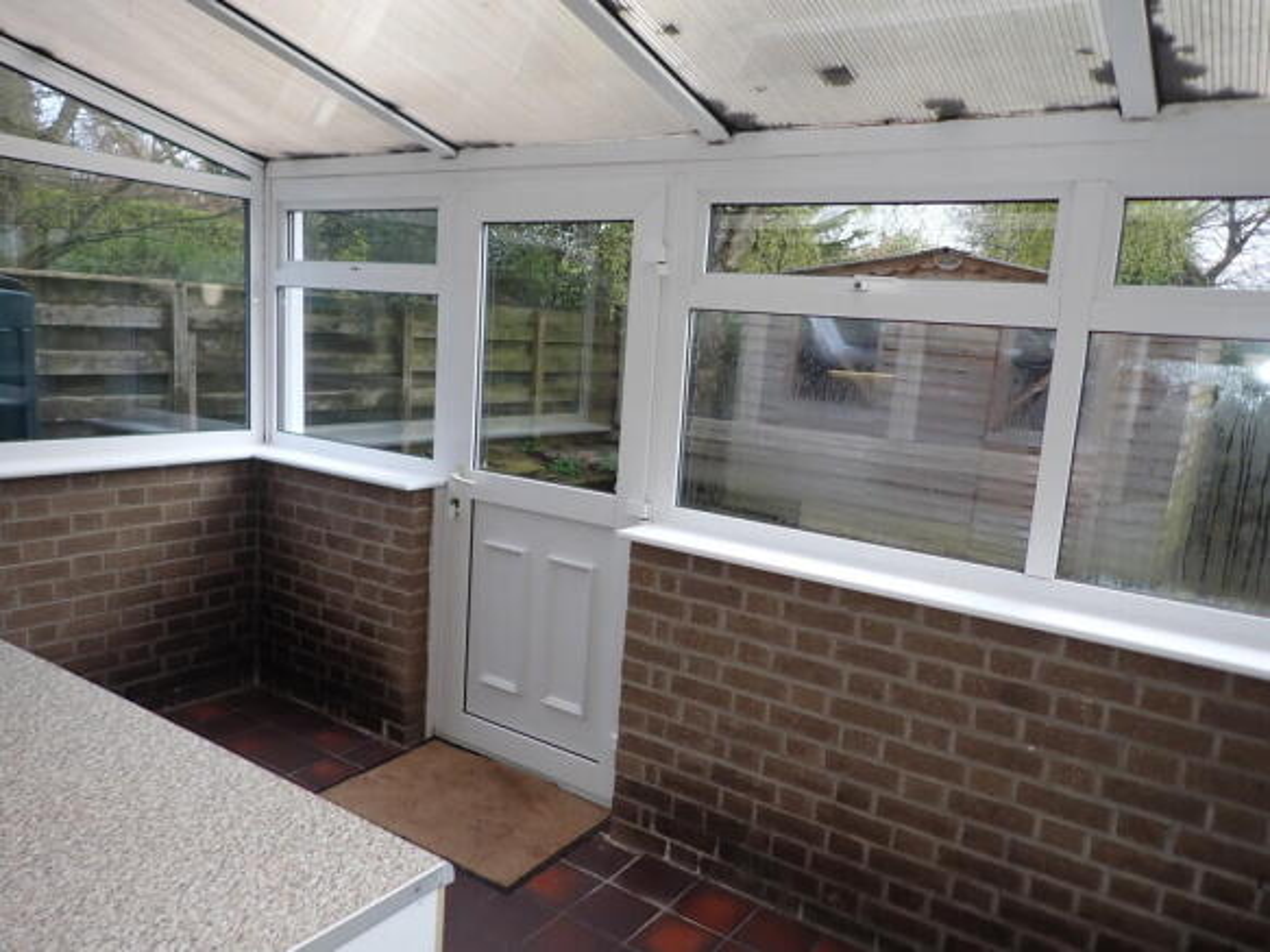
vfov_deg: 54.9
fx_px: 917
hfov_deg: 69.4
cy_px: 476
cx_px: 635
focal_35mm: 25
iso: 100
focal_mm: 4.5
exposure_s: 1/320
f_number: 2
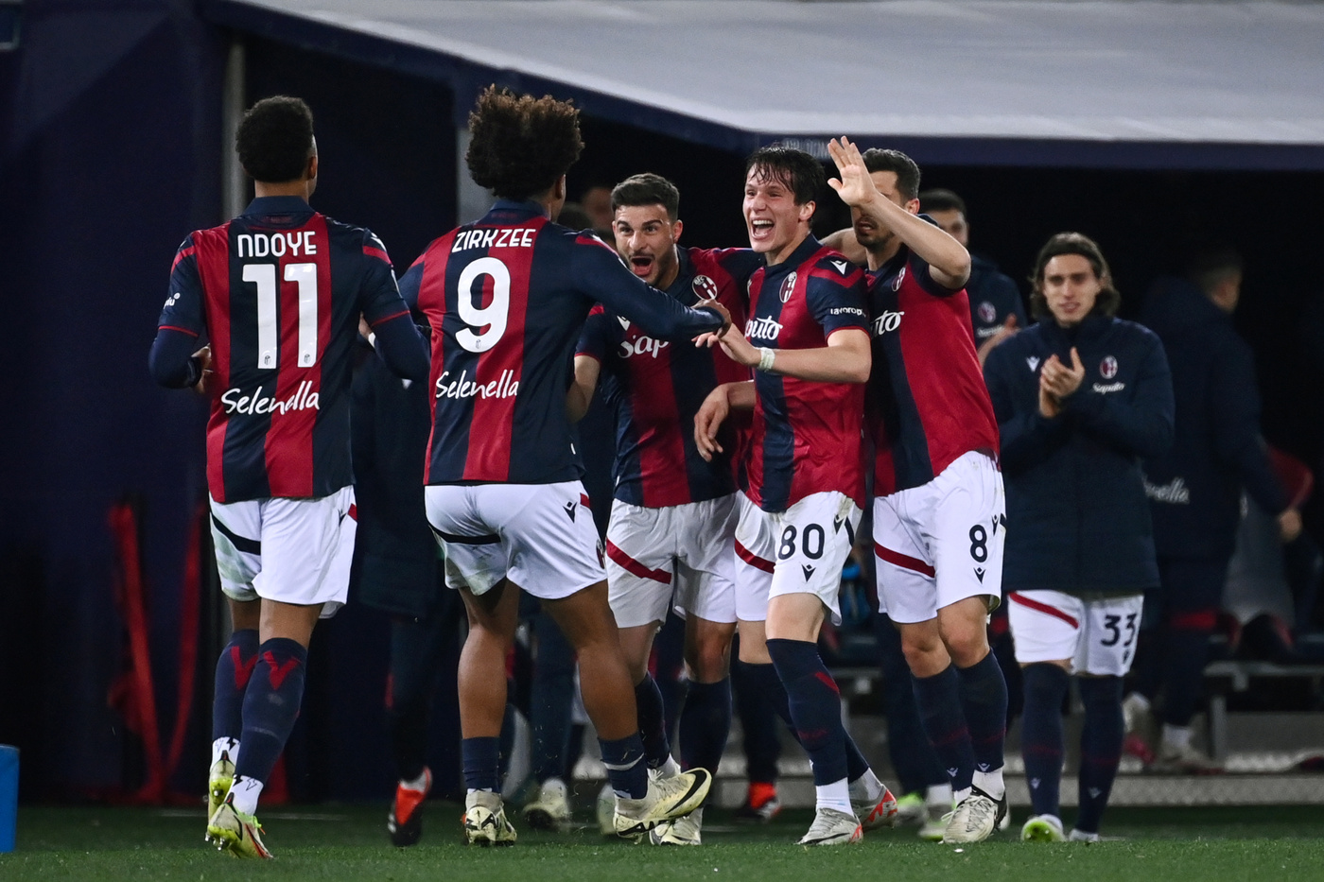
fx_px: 14708
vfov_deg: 3.4
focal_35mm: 400
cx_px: 662
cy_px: 441
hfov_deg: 5.2
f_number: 4
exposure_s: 1/1600
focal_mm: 400
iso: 2500
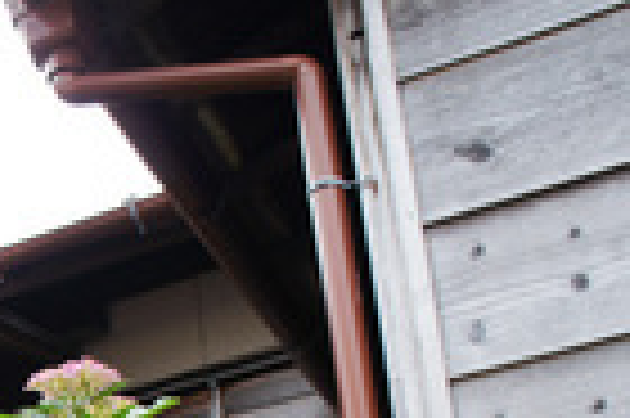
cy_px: 647
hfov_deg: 21.7
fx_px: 1486
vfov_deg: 14.8
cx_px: -180
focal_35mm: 85
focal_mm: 18
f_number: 4.5
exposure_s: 1/160
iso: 200
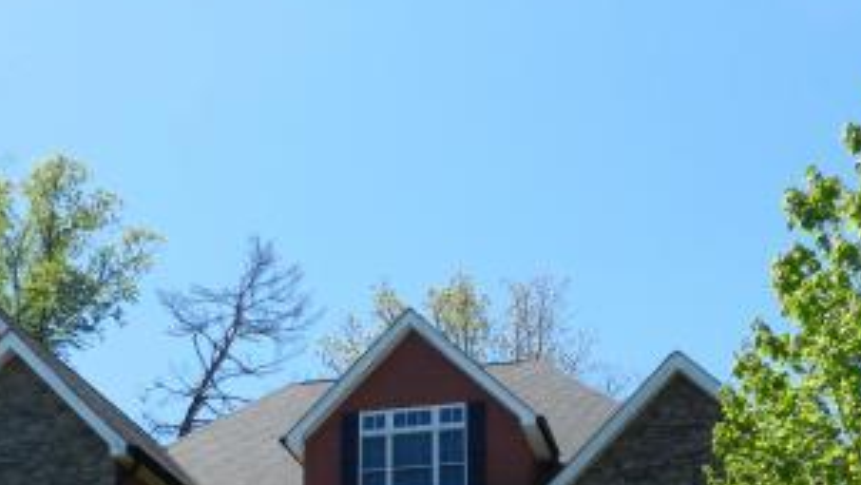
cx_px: 356
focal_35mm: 67
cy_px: 539
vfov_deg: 17.4
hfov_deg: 31.4
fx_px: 1530
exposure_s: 1/800
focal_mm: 5.6
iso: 160
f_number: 3.7
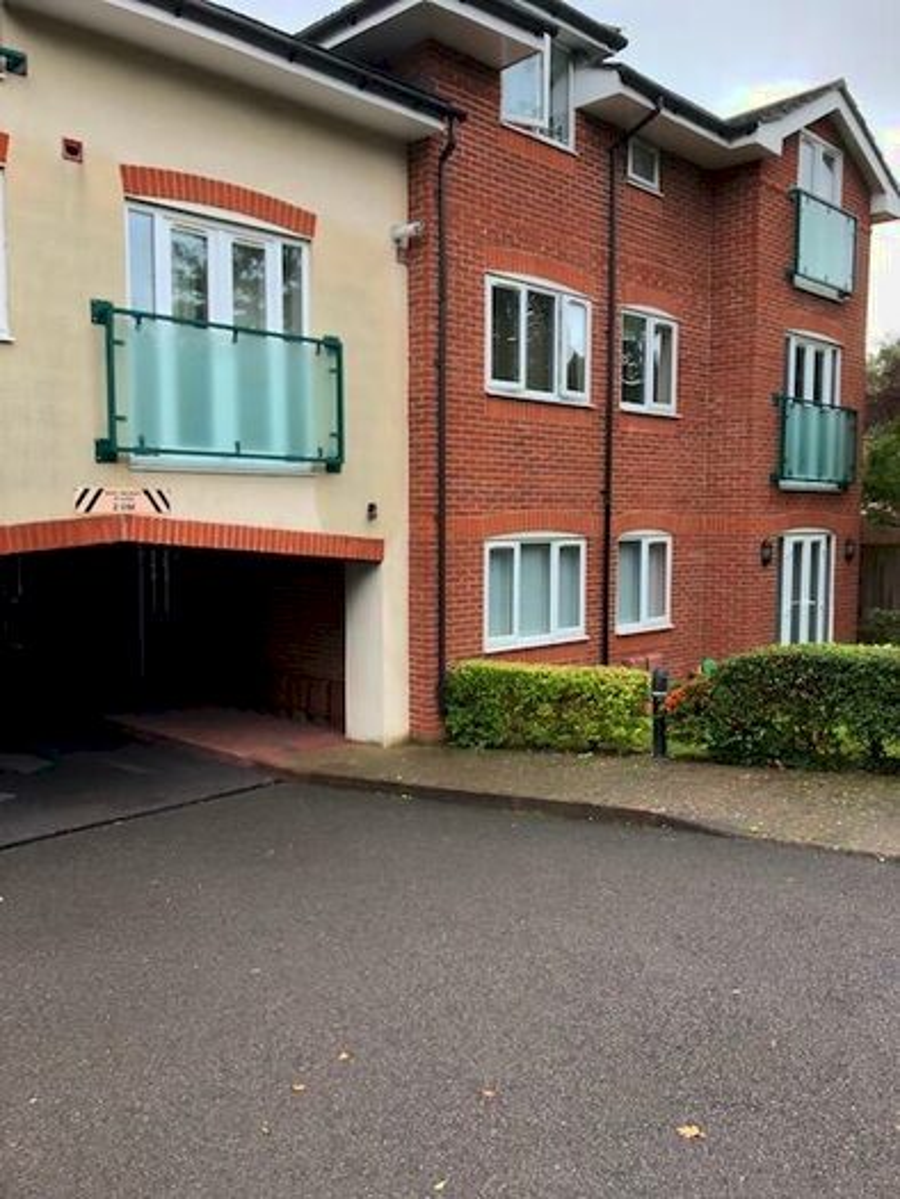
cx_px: 450
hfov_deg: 49.8
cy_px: 600
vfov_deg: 63.4
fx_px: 970
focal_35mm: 28
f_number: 1.8
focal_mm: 3.99
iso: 20
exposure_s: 1/115
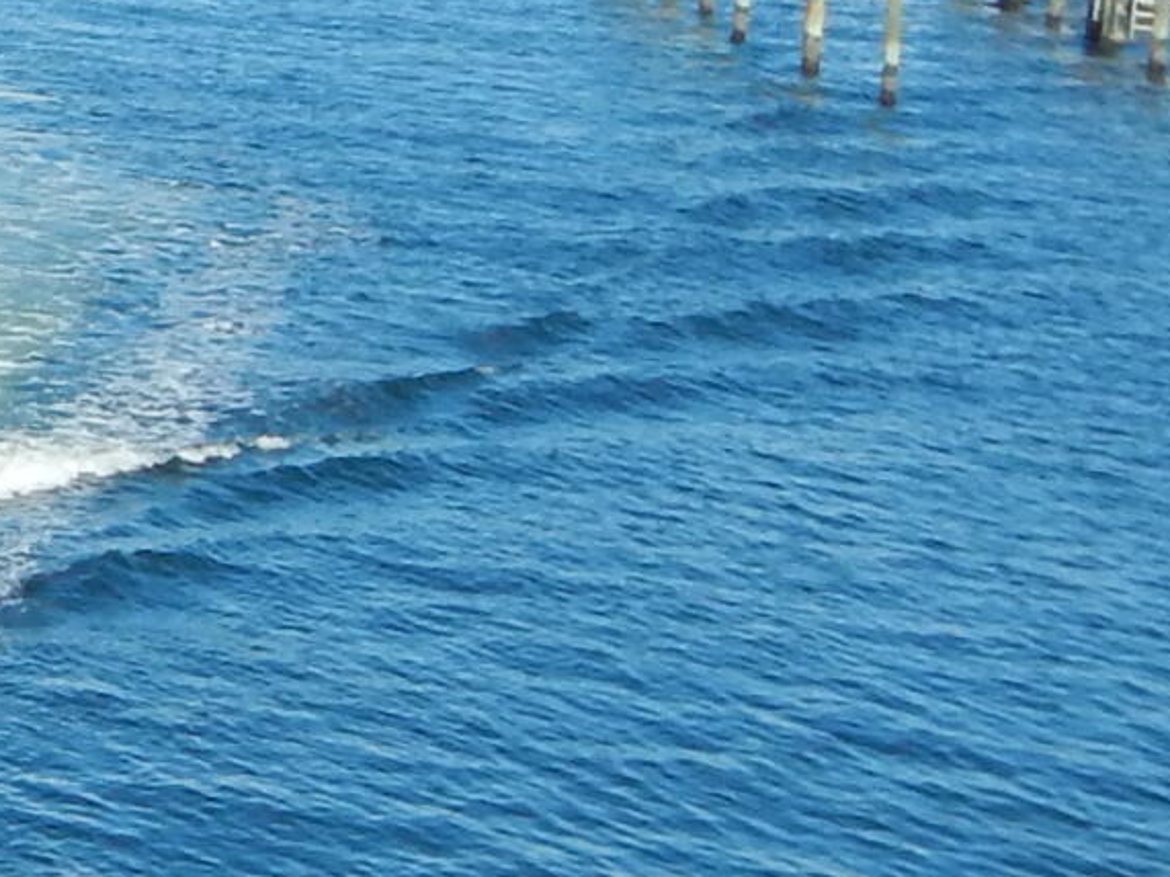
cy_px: -33
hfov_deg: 10.6
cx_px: -1496
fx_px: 5508
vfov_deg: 9.0
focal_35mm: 163
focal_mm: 5.6
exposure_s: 1/500
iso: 125
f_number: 6.5
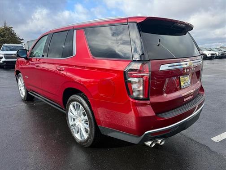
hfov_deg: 71.6
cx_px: 113
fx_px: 157
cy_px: 85
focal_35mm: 24
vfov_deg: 56.8
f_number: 1.78
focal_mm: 6.76
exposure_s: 1/1618
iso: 100
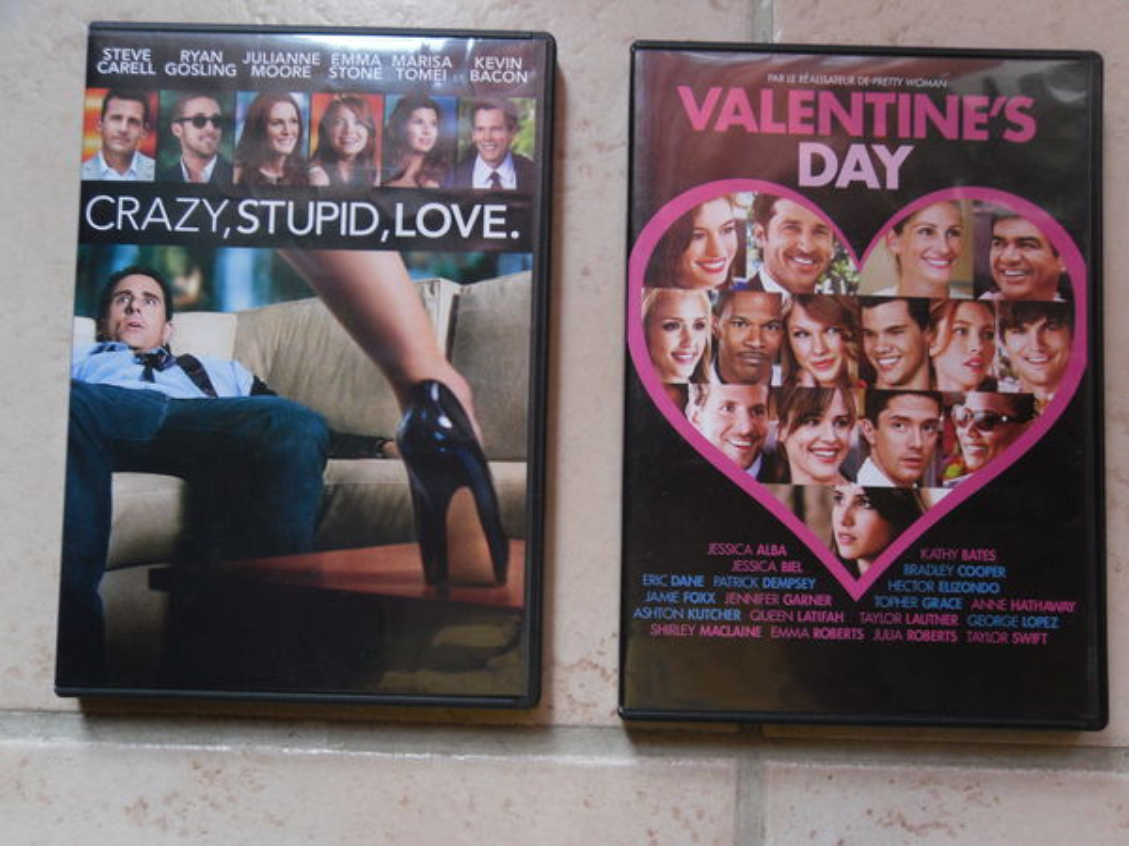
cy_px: 423
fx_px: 1142
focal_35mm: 35
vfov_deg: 40.7
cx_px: 564
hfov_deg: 52.6
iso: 100
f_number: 3.5
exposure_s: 1/24
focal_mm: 6.3
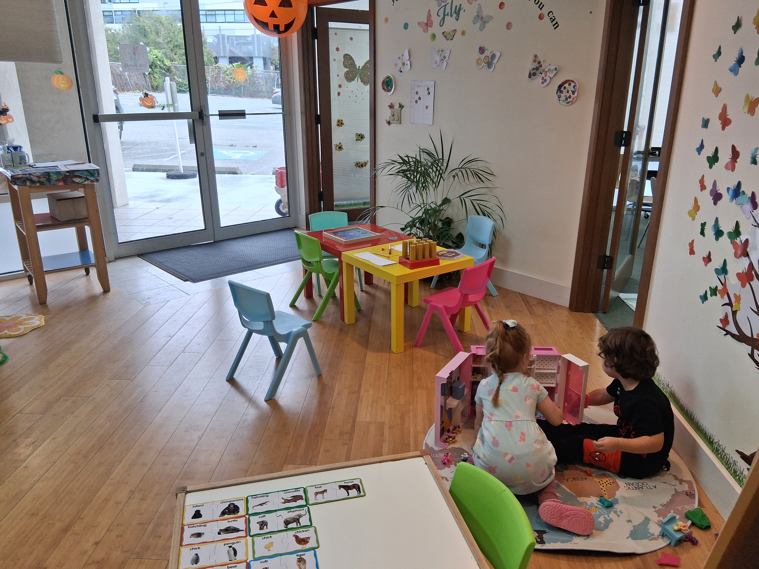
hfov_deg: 67.3
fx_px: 570
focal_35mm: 26
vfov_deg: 53.1
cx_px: 380
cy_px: 284
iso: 64
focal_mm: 3.98
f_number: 1.8
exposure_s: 1/100
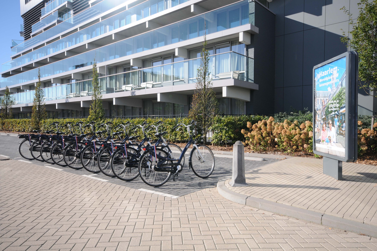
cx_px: 188
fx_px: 282
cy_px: 126
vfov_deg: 47.8
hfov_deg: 67.4
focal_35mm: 27
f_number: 9
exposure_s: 1/320
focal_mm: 18
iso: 200
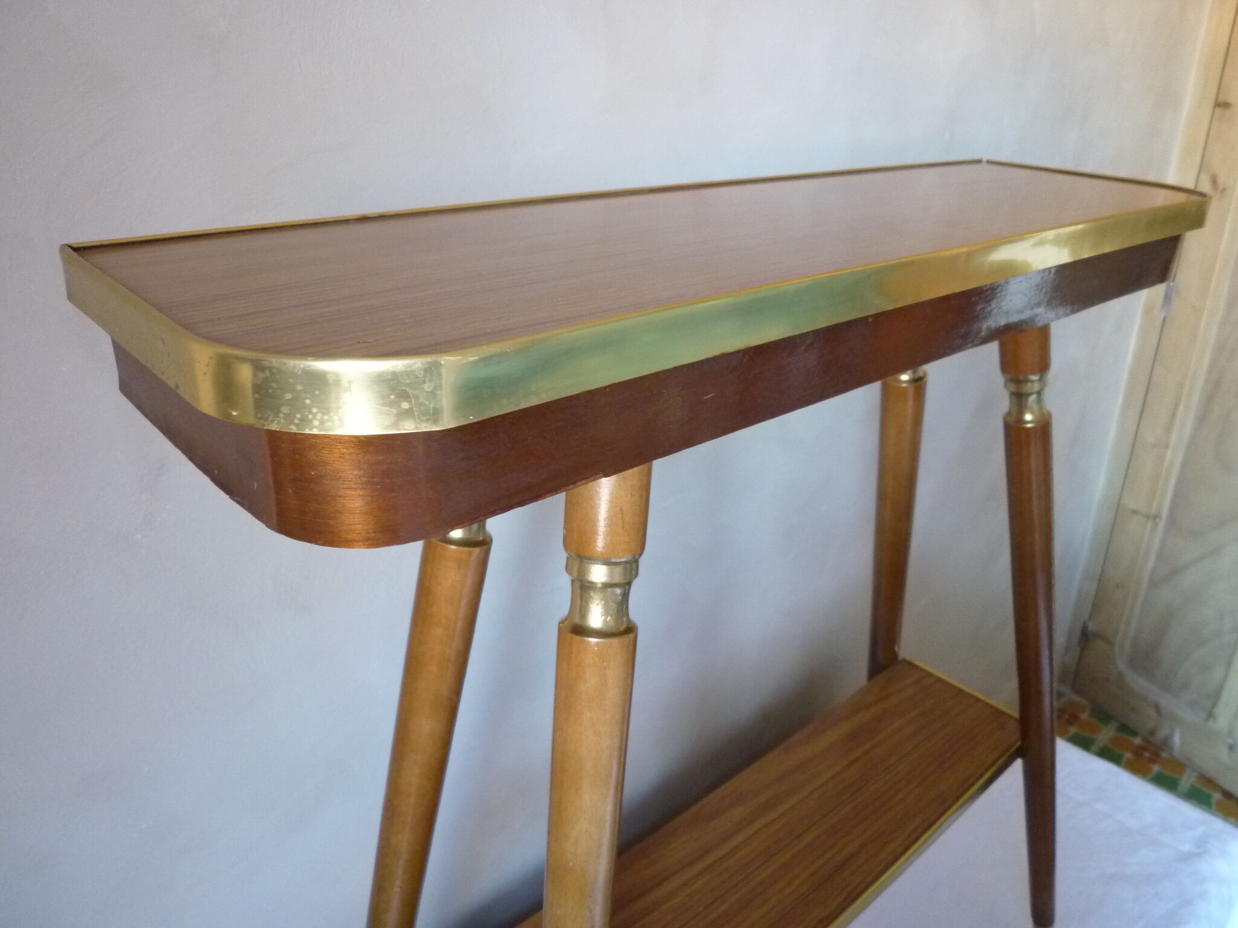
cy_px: 464
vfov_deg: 54.9
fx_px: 894
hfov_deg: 69.4
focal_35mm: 25
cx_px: 619
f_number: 2.8
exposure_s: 1/13
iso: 400
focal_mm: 4.5
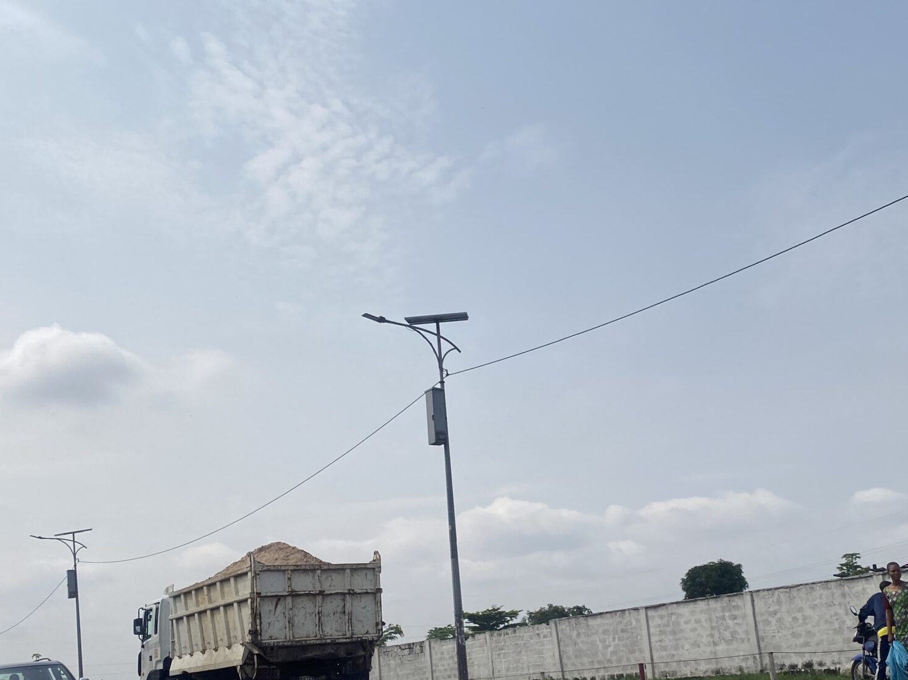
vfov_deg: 32.0
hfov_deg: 41.8
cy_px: 442
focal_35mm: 45
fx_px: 1180
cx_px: 553
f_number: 1.8
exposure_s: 1/5747
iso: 32
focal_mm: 4.25
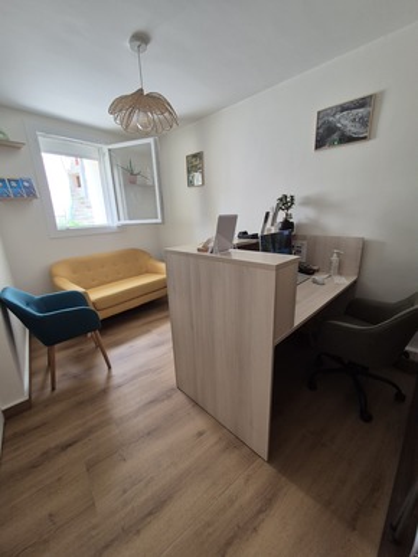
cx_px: 209
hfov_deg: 89.9
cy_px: 278
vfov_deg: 106.2
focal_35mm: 13
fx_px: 209
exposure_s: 1/50
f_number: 2.2
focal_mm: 2.2
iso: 125
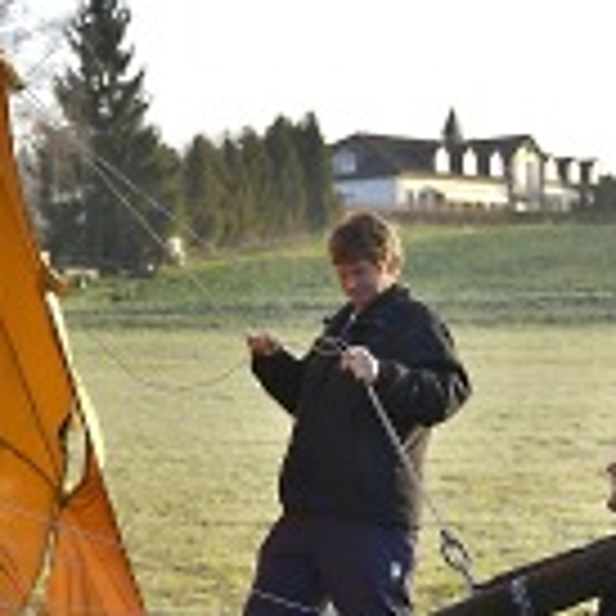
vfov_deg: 17.4
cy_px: 519
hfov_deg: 16.8
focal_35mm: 99
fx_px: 1993
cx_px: -126
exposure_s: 1/2000
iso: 500
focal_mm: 40
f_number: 4.5
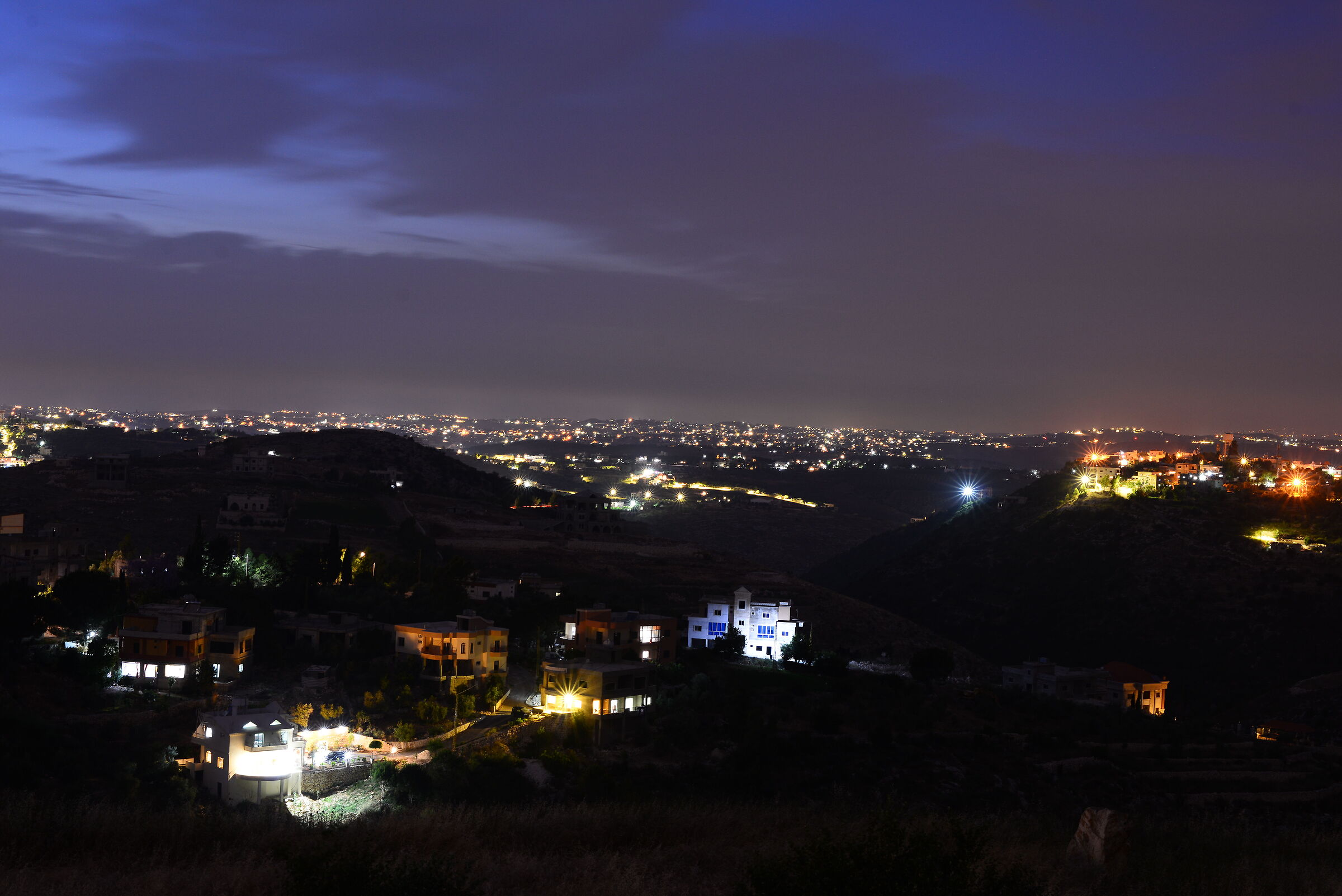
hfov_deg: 36.2
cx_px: 671
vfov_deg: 24.6
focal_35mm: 55
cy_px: 448
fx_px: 2051
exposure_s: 25
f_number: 8
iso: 500
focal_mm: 55
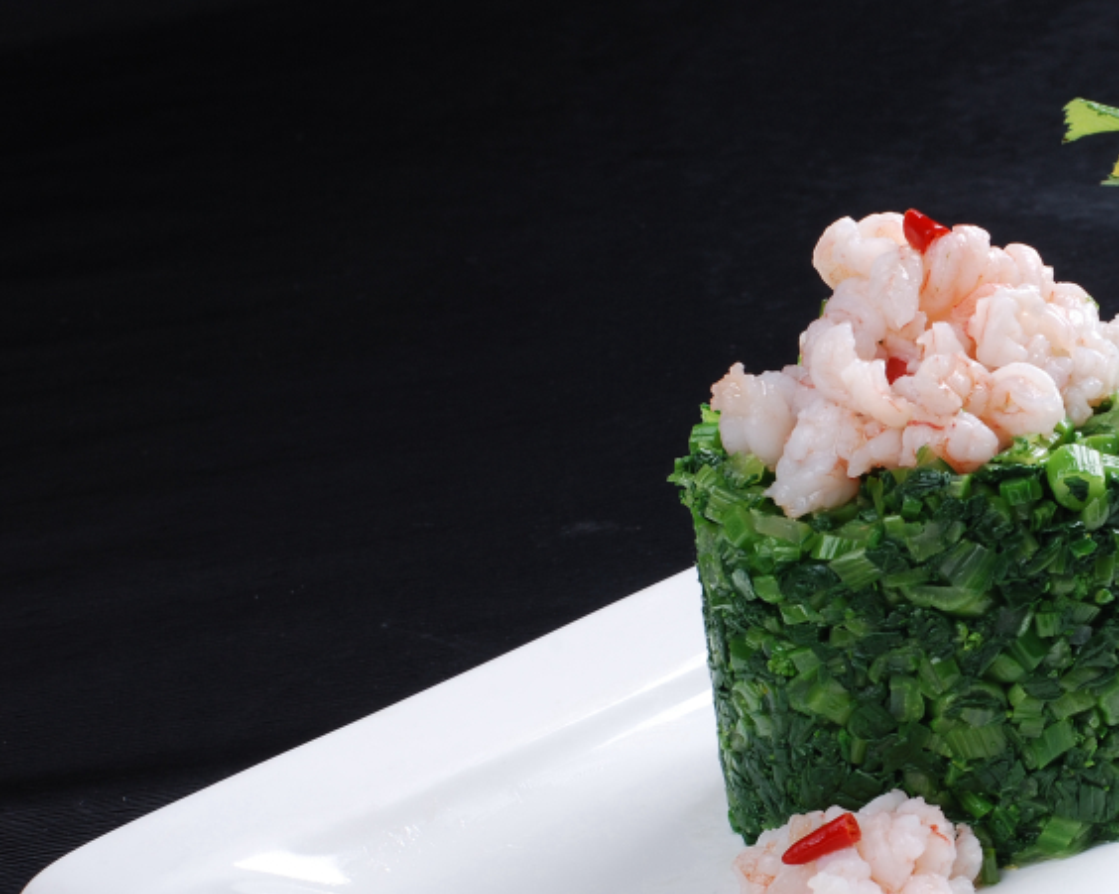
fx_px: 4238
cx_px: 966
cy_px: 612
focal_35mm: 128
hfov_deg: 14.9
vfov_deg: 12.0
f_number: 14
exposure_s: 1/125
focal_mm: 50
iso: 100
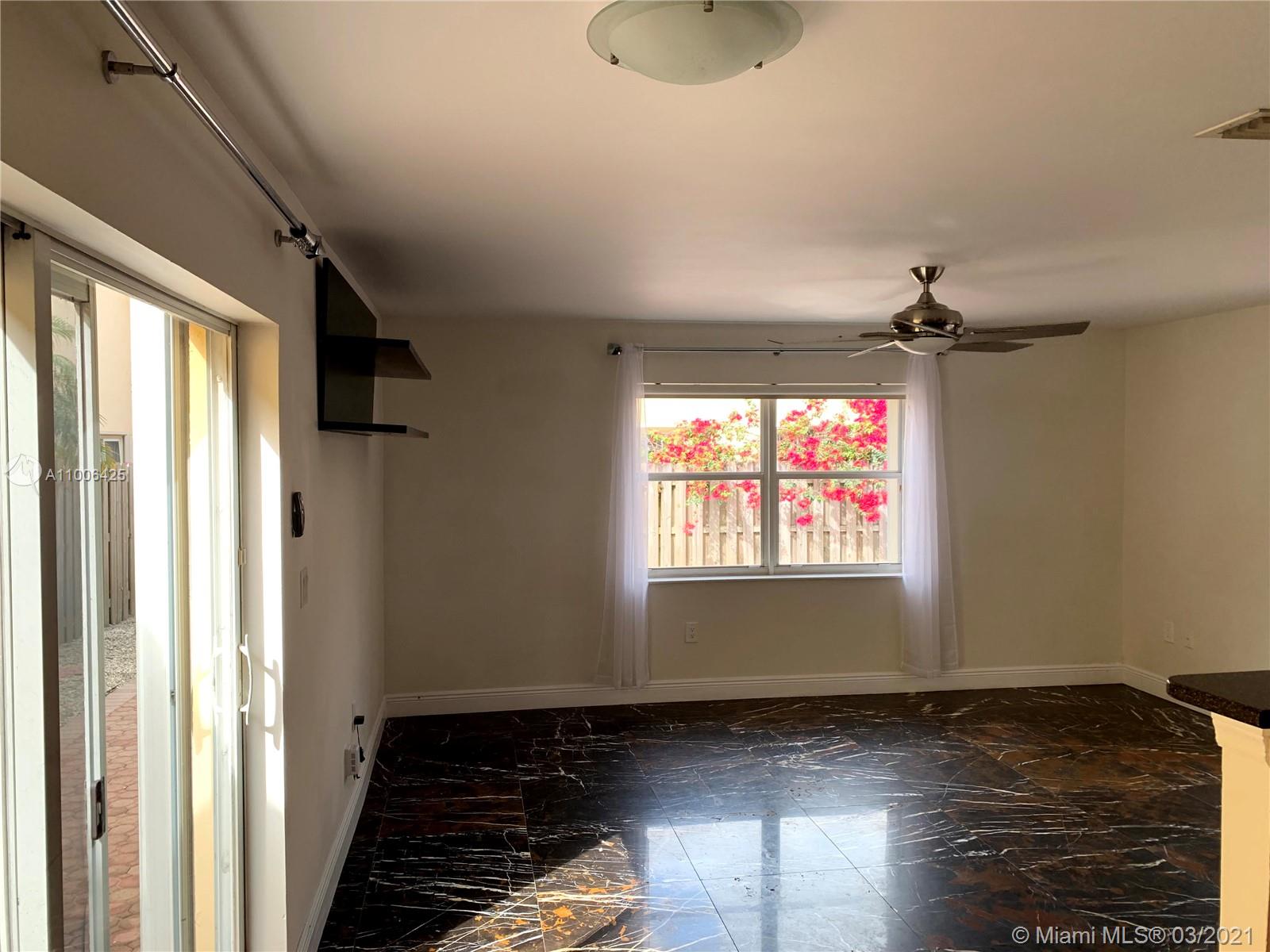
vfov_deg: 53.1
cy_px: 476
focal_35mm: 26
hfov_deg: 67.3
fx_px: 954
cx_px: 635
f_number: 1.8
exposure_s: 1/163
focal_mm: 4.25
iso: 25
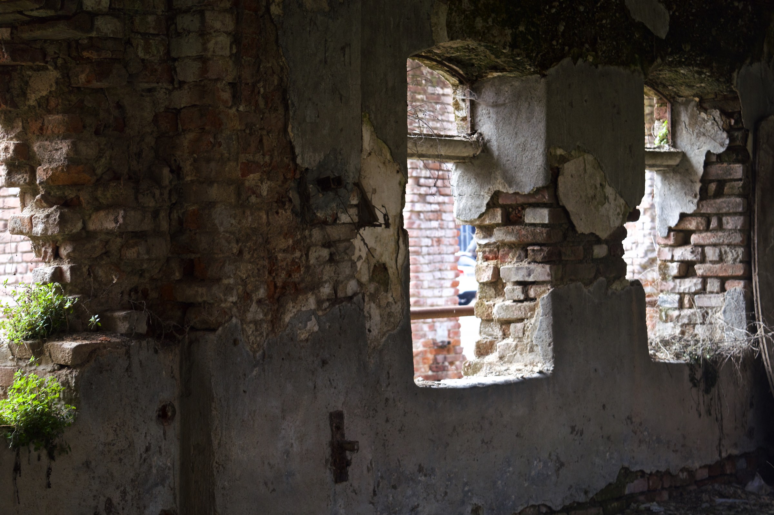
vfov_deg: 16.5
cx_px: 387
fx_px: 1772
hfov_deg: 24.6
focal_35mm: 82
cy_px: 258
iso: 200
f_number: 5.6
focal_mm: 55
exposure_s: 1/60
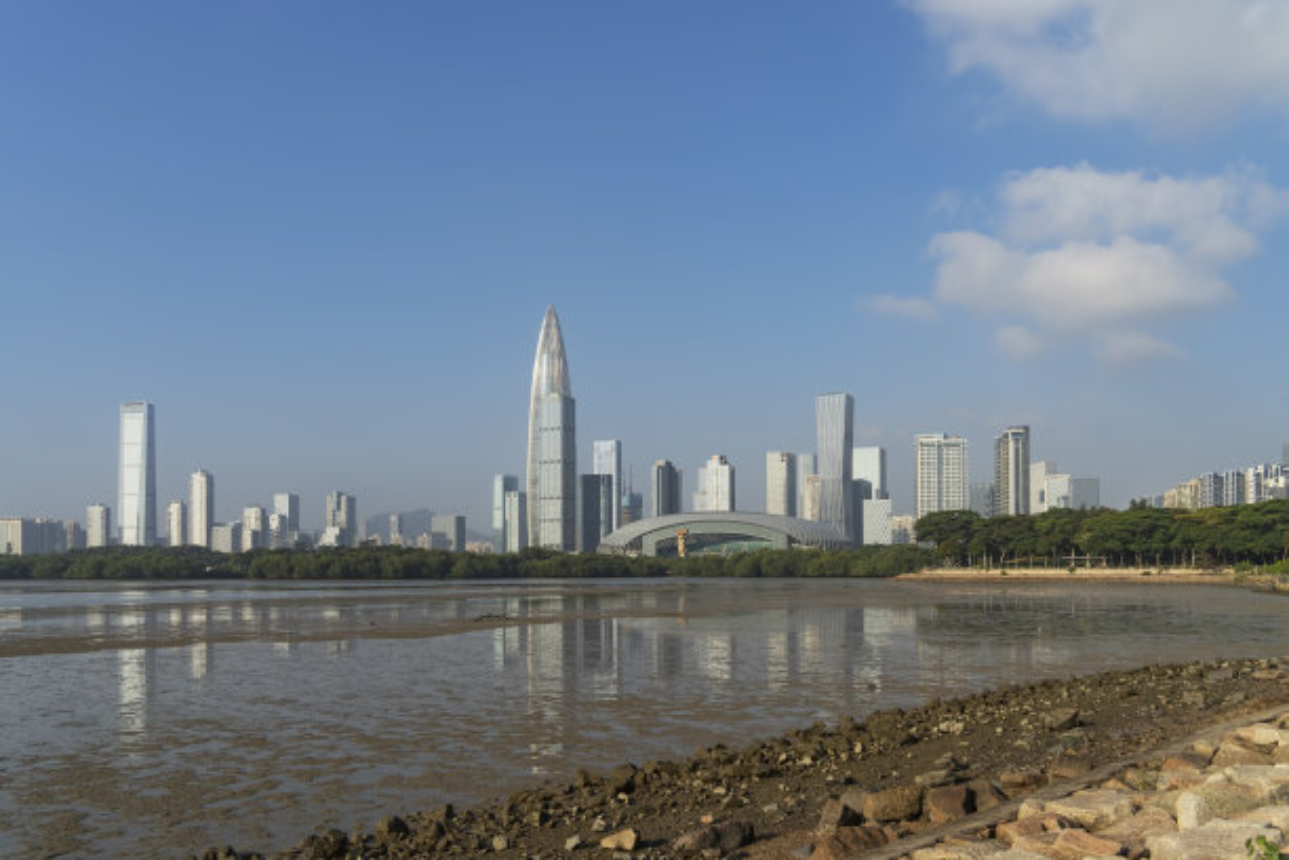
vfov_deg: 46.4
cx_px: 644
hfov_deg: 65.5
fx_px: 1002
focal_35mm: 28
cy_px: 430
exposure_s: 1/320
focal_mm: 28
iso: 100
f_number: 11
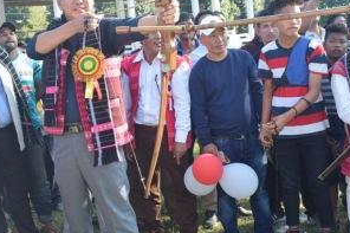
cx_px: 155
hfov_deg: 35.2
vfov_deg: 23.8
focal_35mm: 57
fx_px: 551
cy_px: 108
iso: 400
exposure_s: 1/200
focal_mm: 25
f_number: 7.1
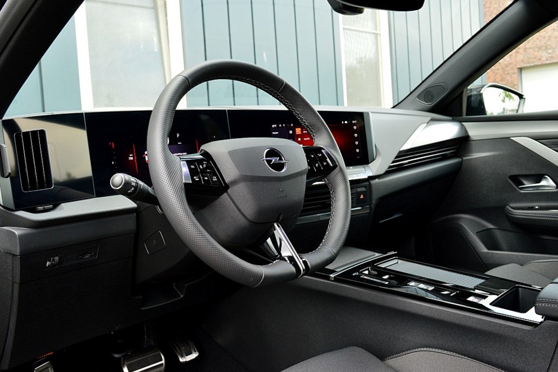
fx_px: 511
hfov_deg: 57.2
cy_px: 186
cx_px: 279
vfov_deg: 40.0
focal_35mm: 33
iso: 720
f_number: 8
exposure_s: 1/60
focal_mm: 22
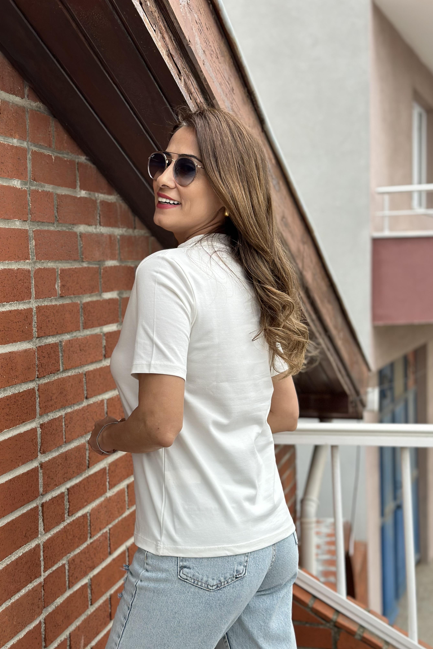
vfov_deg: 39.6
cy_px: 325
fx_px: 902
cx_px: 211
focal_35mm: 50
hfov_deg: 27.0
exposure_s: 1/634
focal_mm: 6.86
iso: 80
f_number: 1.78
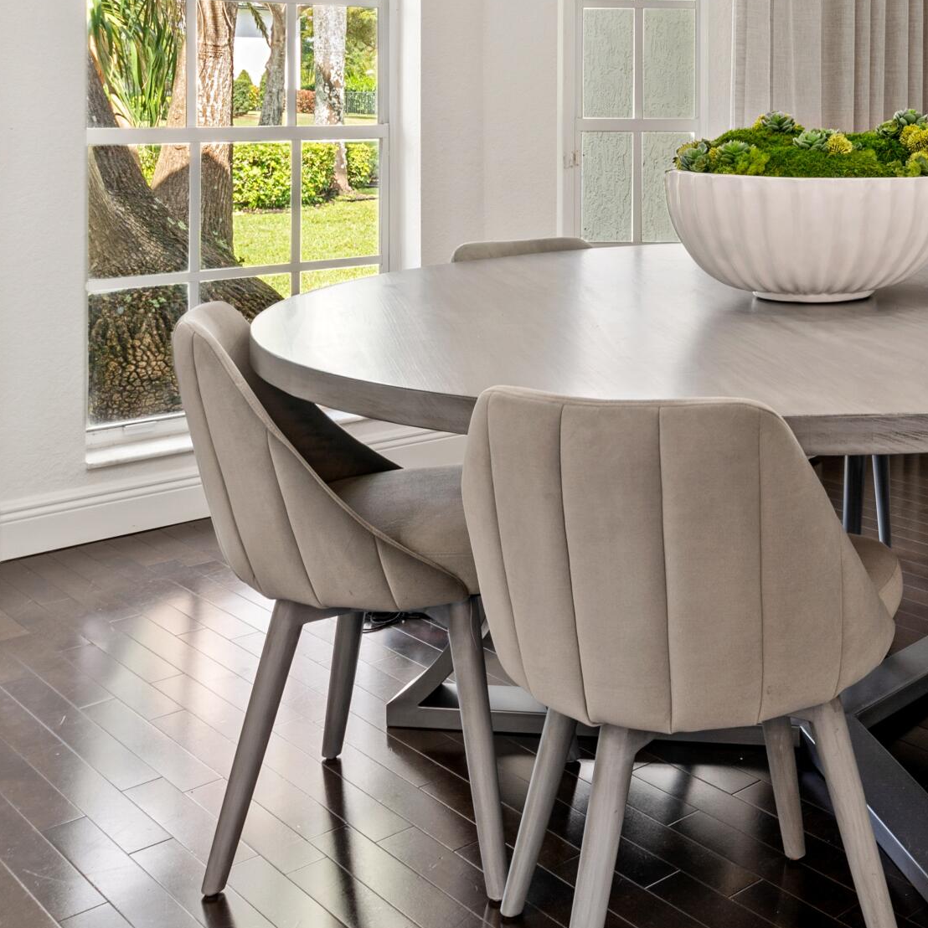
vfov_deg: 34.9
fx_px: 1395
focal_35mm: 46
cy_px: 115
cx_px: 835
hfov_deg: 34.7
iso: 100
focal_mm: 20
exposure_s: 1/2.5
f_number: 8
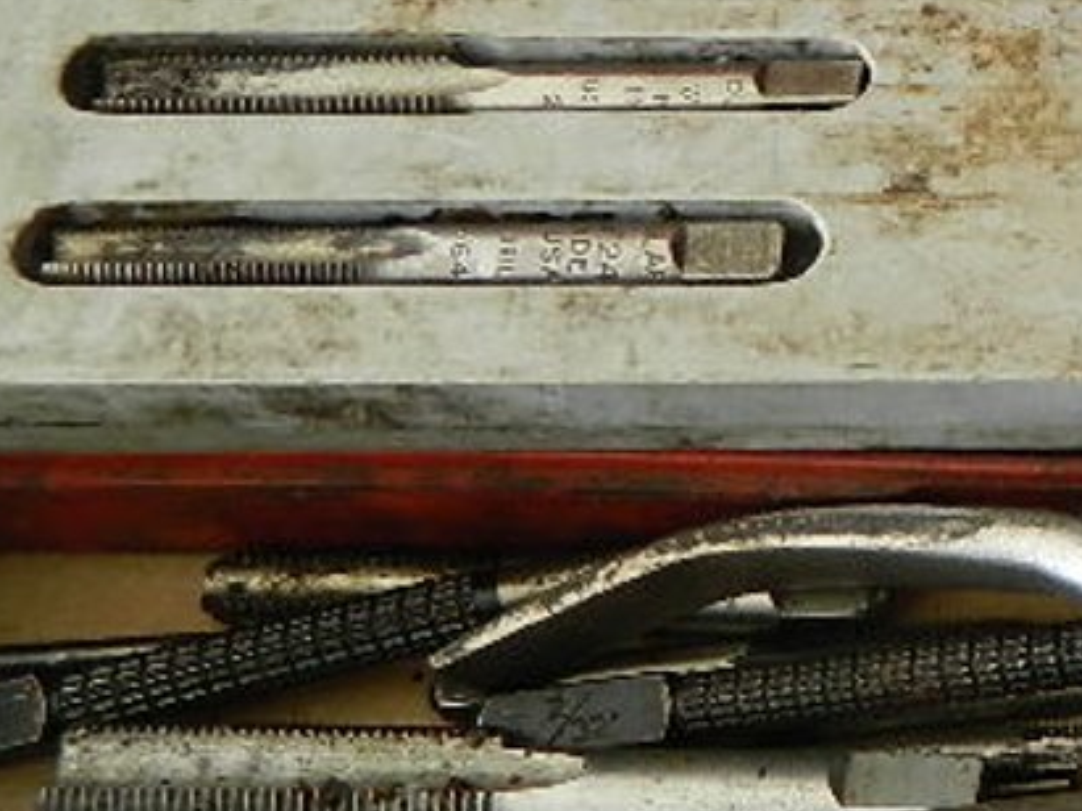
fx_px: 2875
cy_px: 133
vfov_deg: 15.9
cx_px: 1499
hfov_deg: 19.3
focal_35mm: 92
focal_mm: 4.5
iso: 110
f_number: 3.1
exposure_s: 1/30
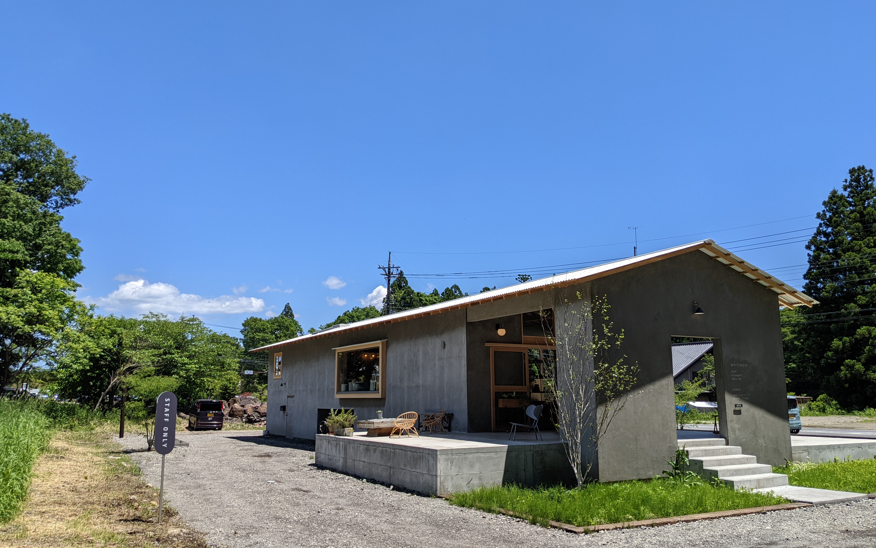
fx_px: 692
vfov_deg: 43.1
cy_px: 282
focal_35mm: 29
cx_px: 439
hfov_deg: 64.6
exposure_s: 1/3906
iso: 56
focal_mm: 4.38
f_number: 1.73
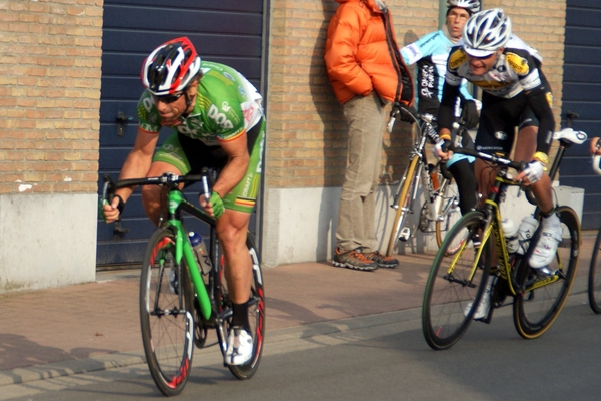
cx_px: 300
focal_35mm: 135
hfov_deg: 15.2
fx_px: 2254
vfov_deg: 10.2
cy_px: 200
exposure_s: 1/1000
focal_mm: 90
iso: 200
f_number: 5.6
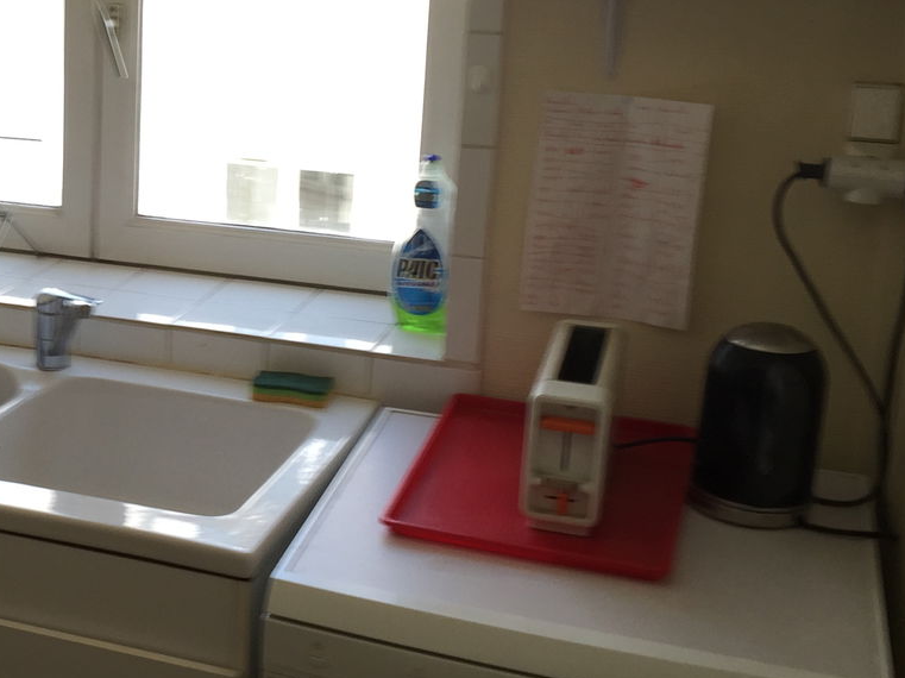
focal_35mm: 61
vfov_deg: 23.9
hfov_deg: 29.6
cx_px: 5
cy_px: 237
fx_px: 1594
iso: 32
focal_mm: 4.15
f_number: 2.2
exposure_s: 1/124
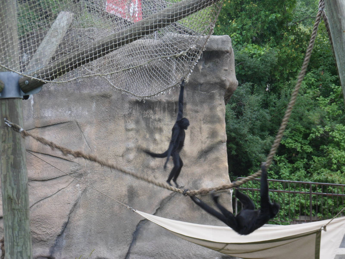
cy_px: 130
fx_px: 1046
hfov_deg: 18.7
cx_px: 172
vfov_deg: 14.1
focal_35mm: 105
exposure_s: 1/45
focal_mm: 17.7
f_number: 5.3
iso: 80
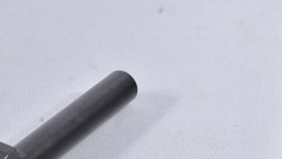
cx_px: 37
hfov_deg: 11.7
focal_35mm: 183
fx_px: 1370
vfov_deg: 6.6
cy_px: 132
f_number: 5.6
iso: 640
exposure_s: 1/50
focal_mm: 55
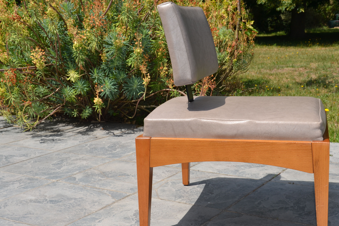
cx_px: 194
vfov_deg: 24.2
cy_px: 124
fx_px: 527
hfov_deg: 35.6
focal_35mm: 56
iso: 100
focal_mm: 32
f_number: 8
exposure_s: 1/200
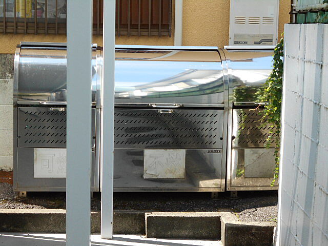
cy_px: 123
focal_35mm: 86
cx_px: 164
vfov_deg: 17.2
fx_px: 815
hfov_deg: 22.8
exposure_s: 1/125
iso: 110
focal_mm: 15.4
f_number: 6.3
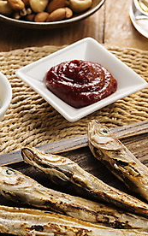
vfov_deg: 15.2
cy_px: 140
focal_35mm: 137
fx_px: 882
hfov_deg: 9.5
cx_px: 8
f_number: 9
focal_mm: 62
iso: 100
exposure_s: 1/125
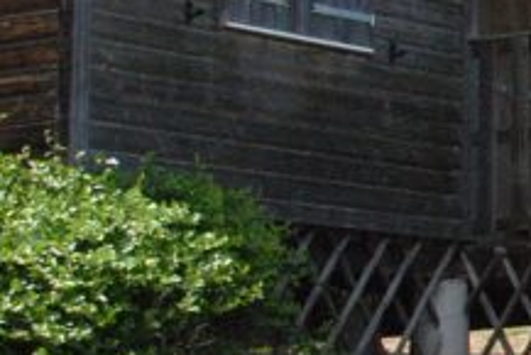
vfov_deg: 7.5
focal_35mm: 184
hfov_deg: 9.9
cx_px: 1250
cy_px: 87
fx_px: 2716
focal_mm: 26
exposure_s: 1/200
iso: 1600
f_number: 25
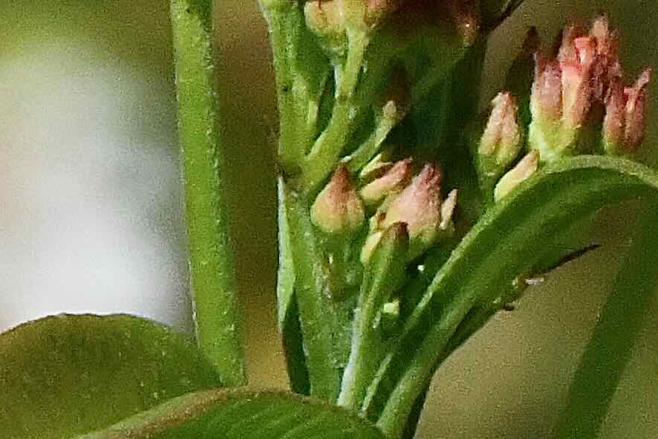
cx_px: 1209
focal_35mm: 2088
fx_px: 38168
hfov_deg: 1.0
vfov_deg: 0.7
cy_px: -58
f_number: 32
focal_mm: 500
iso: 5000
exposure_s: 1/1000
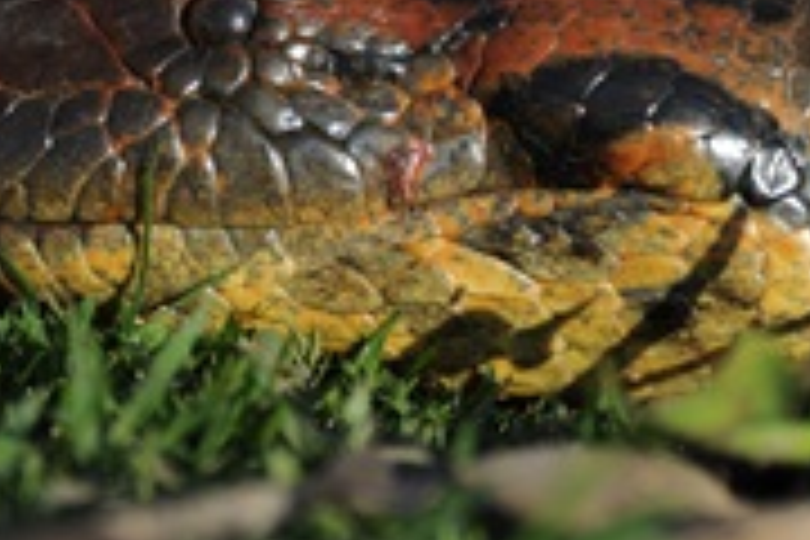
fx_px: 4252
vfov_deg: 7.3
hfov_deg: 10.9
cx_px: 252
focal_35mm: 189
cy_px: 166
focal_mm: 85
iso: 200
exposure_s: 1/1600
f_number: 4.5
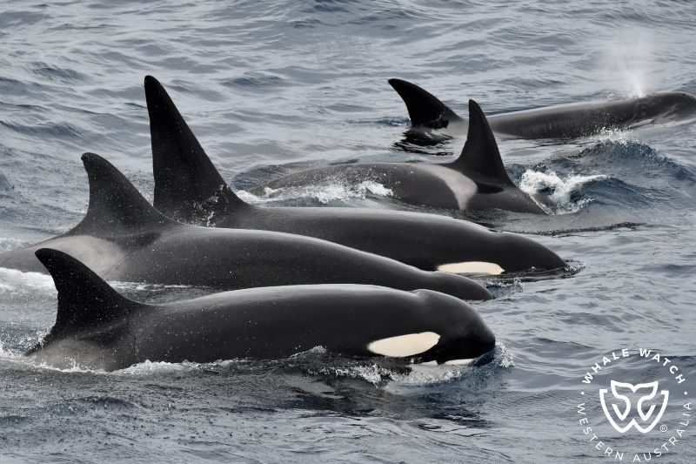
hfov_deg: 9.2
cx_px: 348
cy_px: 232
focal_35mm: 225
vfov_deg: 6.1
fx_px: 4349
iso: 400
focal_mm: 150
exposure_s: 1/1600
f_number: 6.3
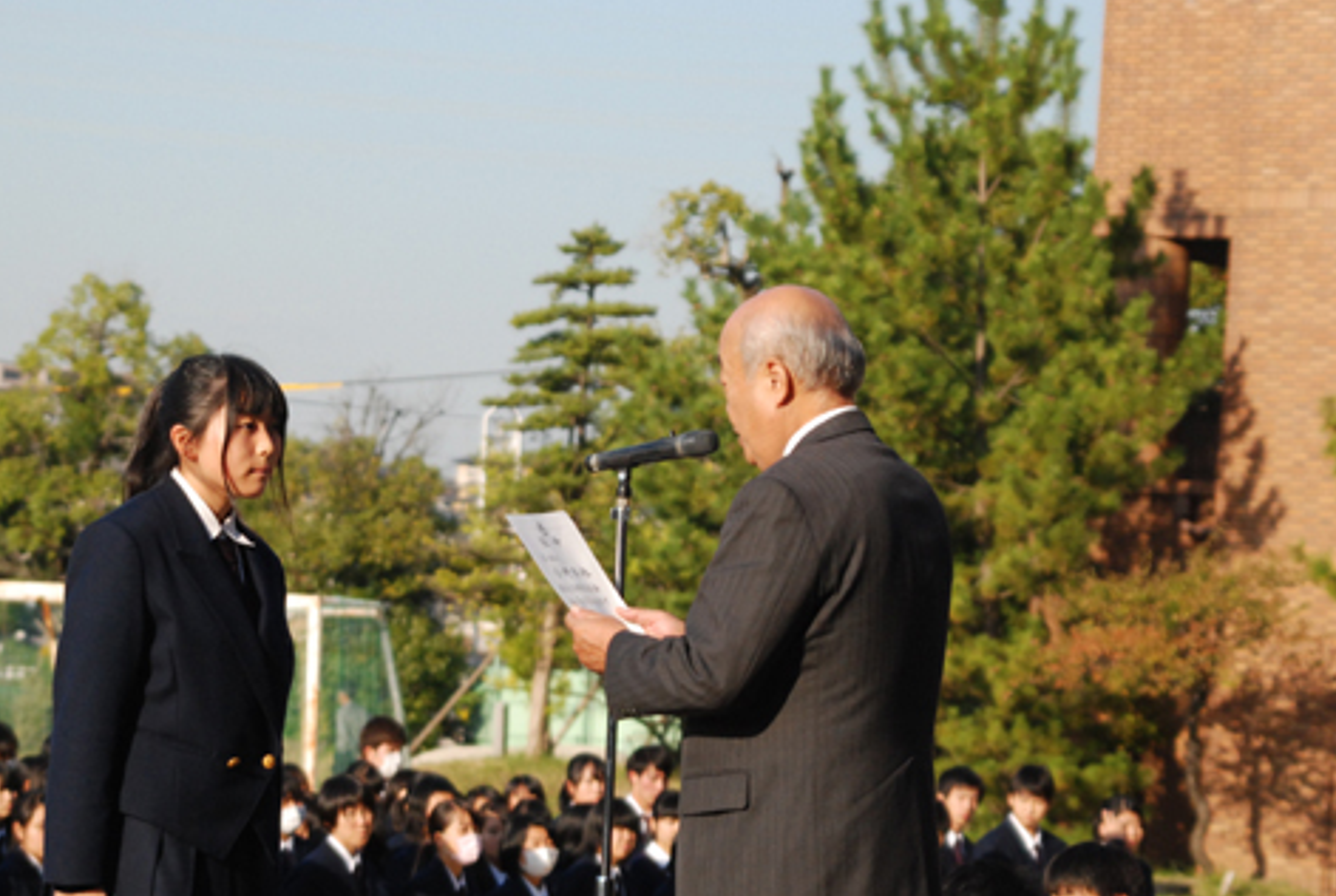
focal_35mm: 149
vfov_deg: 9.2
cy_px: 550
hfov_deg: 13.7
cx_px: 519
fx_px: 5540
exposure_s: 1/2000
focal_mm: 78
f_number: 5
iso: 800
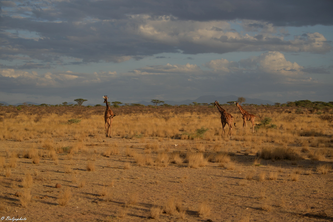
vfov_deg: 17.1
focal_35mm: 80
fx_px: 740
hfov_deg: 25.4
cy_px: 111
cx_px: 166
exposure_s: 1/1000
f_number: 4.5
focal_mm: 80
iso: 100
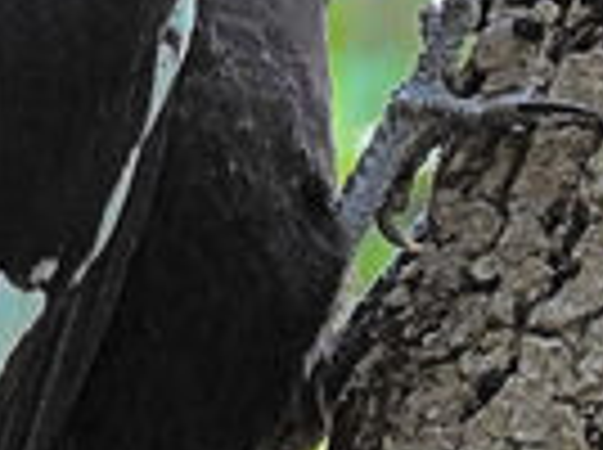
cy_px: 112
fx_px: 54148
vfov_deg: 0.5
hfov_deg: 0.6
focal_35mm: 3114
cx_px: 166
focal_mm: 116
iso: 400
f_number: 5.6
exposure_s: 1/200
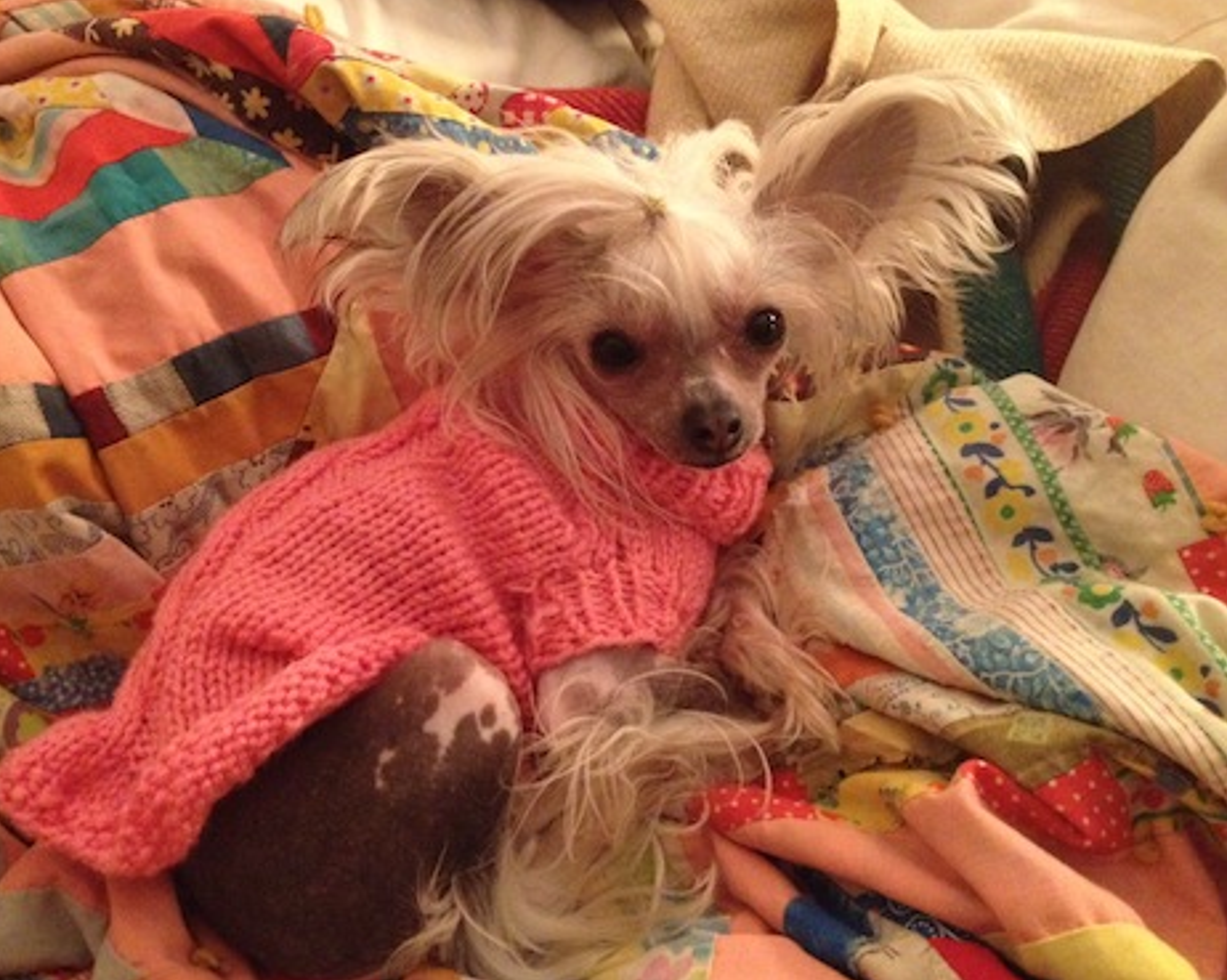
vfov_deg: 40.1
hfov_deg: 49.1
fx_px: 1343
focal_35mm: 37
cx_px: 566
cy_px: 490
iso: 640
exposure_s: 1/15
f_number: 2.4
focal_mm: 4.28
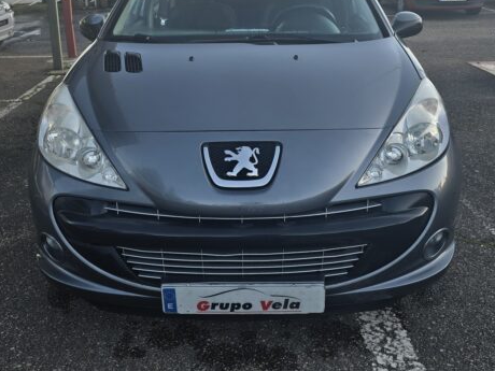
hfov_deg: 46.8
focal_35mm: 40
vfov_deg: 35.0
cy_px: 84
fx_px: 572
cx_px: 255
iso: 20
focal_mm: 6.3
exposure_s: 1/100
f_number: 1.7
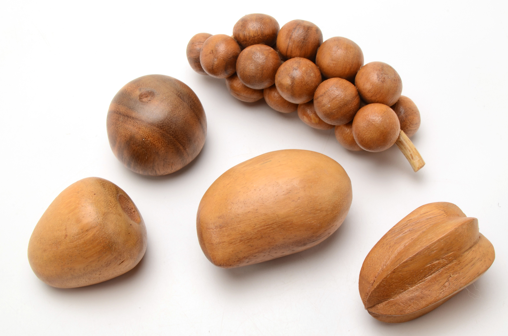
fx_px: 887
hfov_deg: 32.0
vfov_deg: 21.5
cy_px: 168
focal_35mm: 63
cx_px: 254
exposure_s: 1/160
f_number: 22
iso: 100
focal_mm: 42
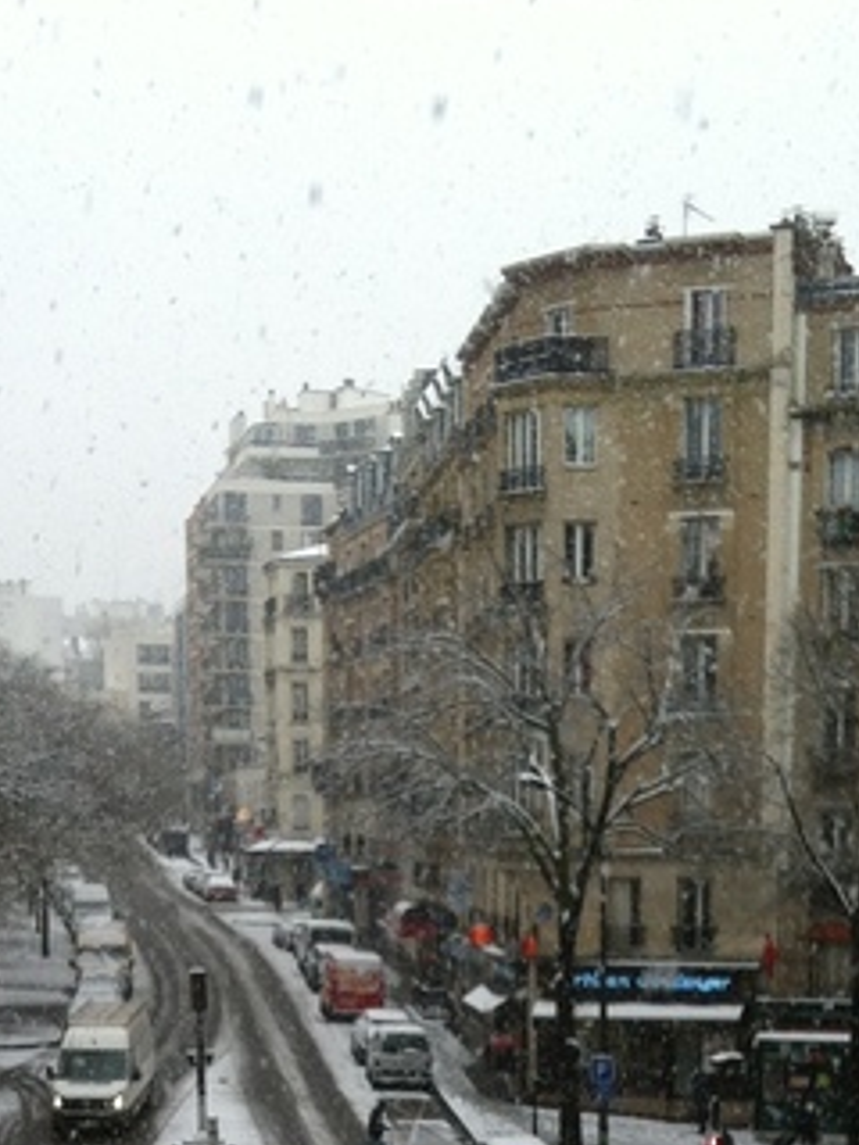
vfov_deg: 22.1
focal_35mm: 84
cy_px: 1249
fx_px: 2779
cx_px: 548
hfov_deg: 17.5
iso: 80
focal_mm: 3.85
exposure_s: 1/131
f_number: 2.8
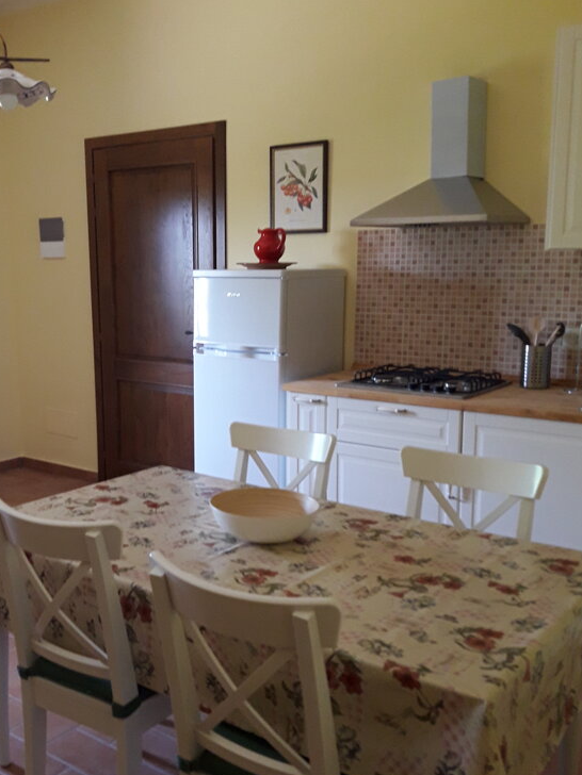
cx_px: 217
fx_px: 852
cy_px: 414
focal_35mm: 38
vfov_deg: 48.9
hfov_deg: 37.5
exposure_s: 1/33
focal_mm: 3.7
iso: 160
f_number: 1.9
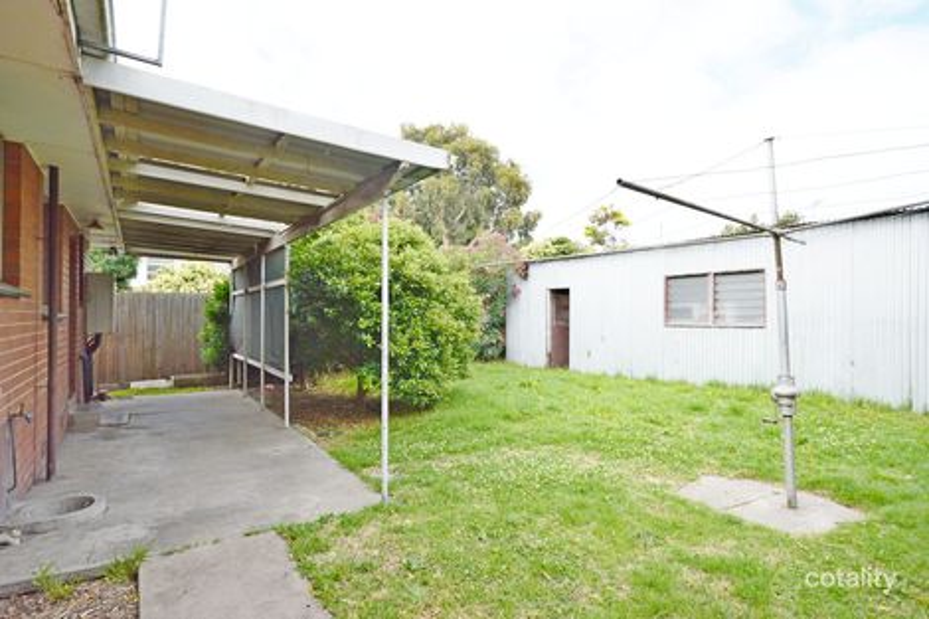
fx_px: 503
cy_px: 310
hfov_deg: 85.4
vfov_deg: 63.2
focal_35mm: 20
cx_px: 464
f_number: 10
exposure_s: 1/200
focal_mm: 13
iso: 400
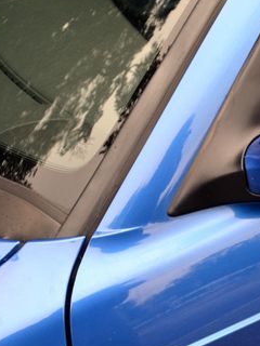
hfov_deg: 20.7
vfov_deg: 28.2
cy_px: 167
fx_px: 691
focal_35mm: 69
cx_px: 250
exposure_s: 1/160
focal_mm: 24
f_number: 6.3
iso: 200
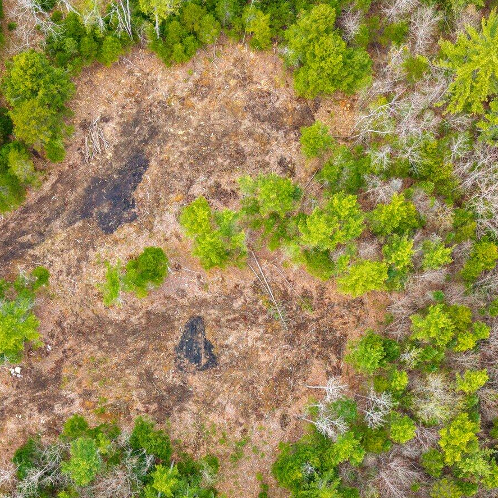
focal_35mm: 49
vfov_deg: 34.1
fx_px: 798
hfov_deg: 34.6
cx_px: 213
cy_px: 365
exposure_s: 1/640
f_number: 1.8
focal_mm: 8.67
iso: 100
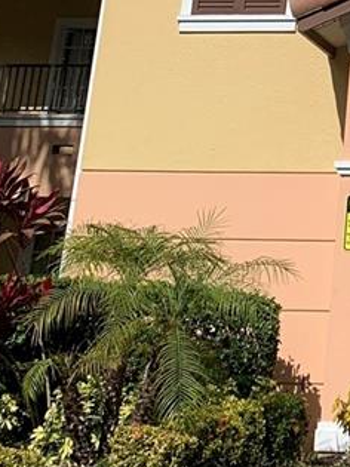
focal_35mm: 99
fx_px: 1336
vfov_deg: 17.5
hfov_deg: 13.7
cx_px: 574
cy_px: -261
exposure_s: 1/6452
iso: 25
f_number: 1.8
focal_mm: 4.25
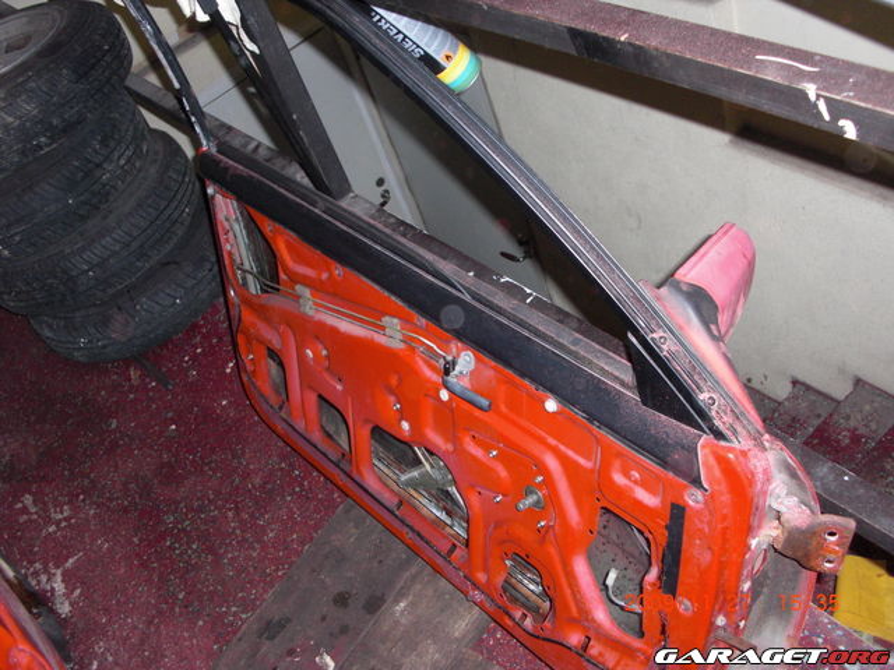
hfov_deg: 51.4
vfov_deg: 39.7
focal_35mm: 36
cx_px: 447
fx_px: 930
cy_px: 335
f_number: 2.8
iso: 200
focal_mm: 6.3
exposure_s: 1/60
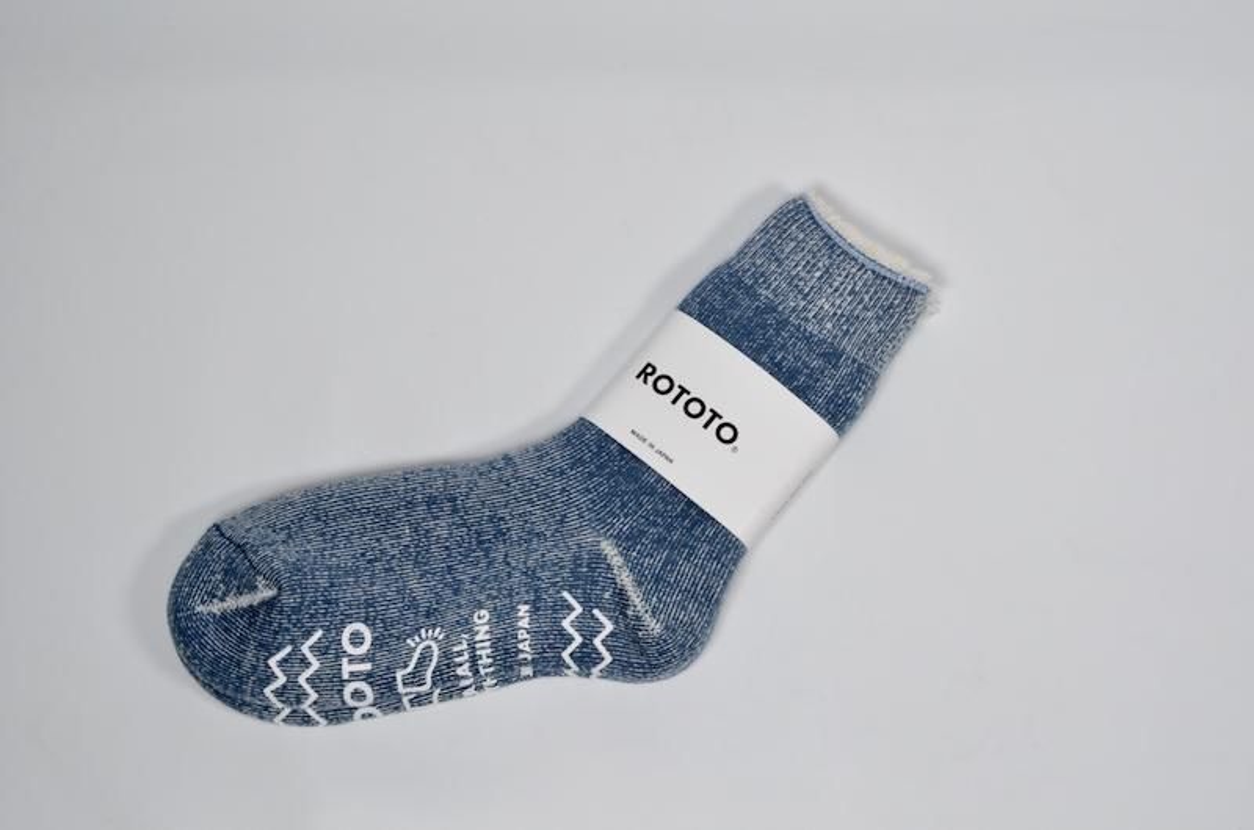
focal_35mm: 60
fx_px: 2086
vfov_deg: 22.5
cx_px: 627
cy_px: 415
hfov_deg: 33.5
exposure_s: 1/80
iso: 400
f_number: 8
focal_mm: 40
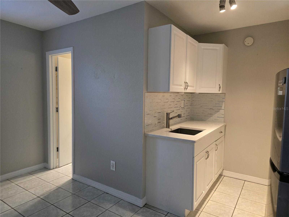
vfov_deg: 58.9
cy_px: 108
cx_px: 144
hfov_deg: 73.9
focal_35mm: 23
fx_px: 192
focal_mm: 6.3
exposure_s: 1/120
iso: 800
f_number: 1.7
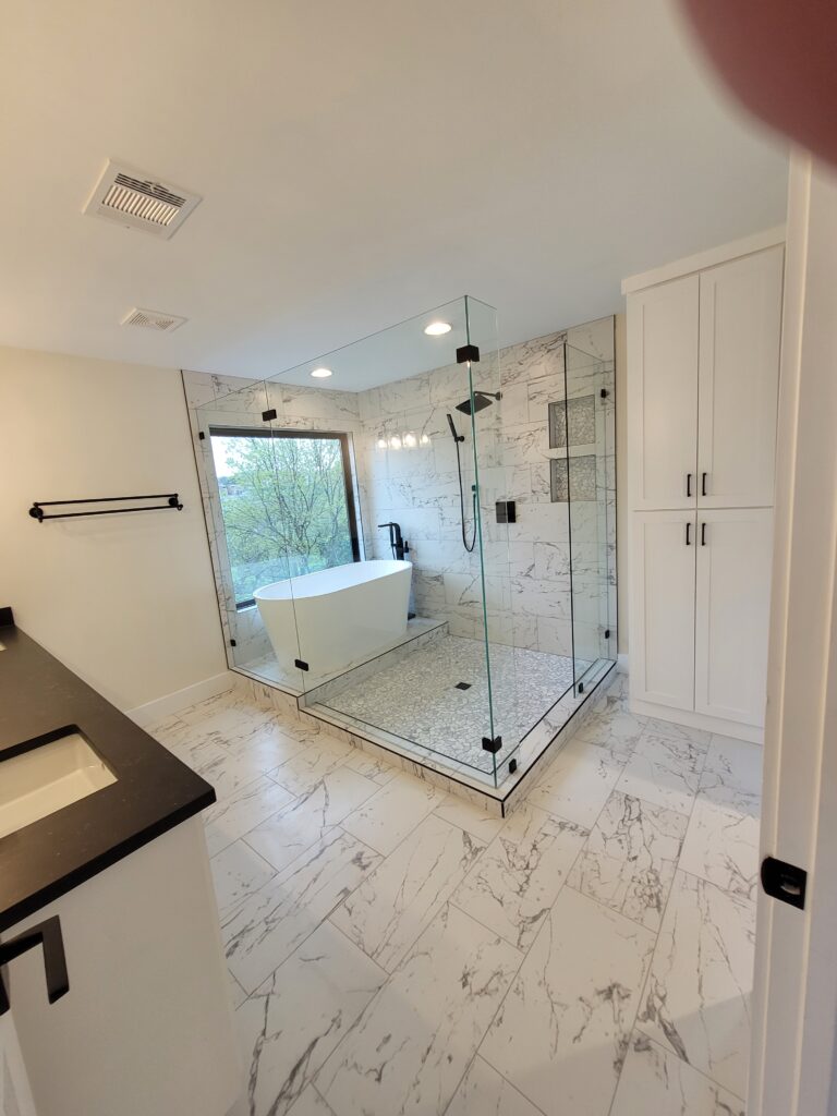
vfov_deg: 106.2
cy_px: 558
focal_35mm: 13
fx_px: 419
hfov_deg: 89.9
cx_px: 418
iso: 64
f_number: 2.2
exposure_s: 1/59
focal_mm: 1.74
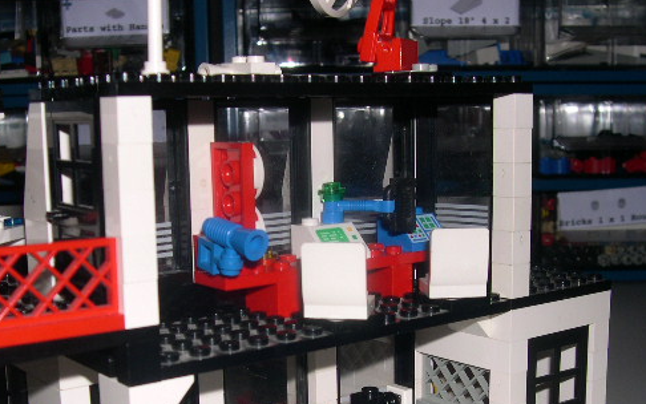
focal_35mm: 53
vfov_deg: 24.2
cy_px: 306
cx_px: 302
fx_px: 933
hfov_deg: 38.2
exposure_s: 1/60
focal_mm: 8
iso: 100
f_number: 7.6
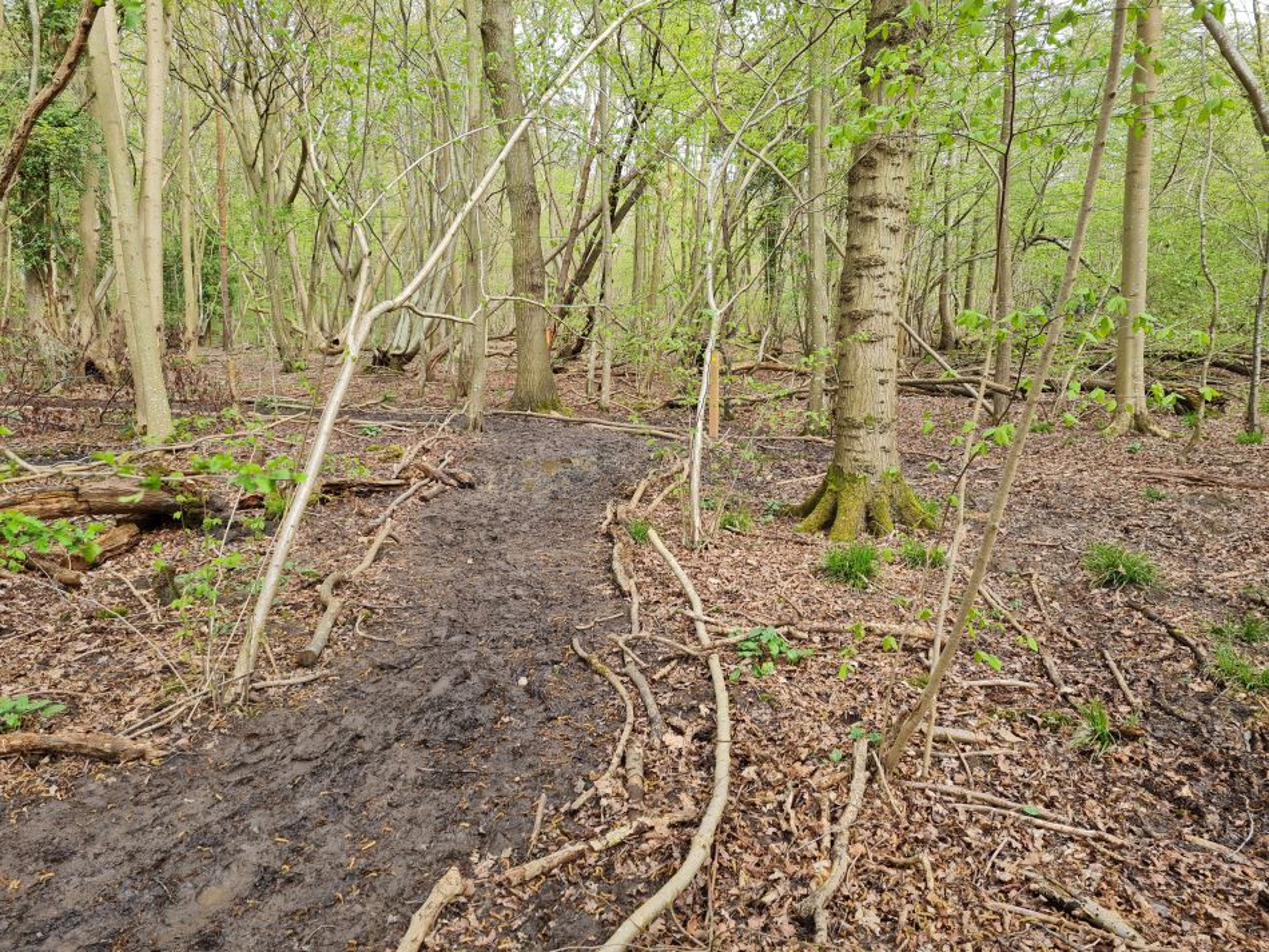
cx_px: 634
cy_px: 476
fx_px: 953
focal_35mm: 26
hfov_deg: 67.3
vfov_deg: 53.1
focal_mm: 5.4
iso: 50
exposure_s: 1/333
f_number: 1.8
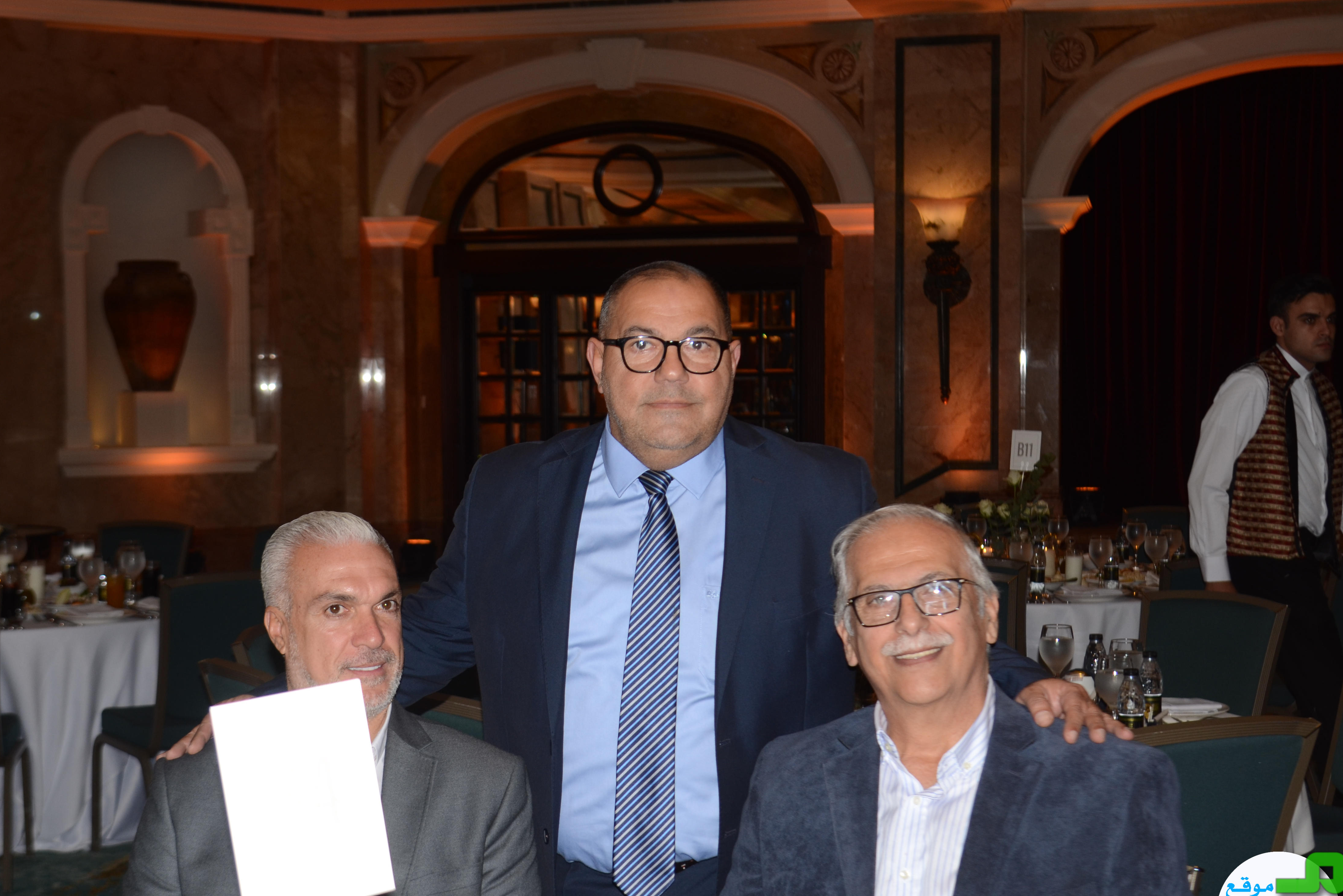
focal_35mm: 59
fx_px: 2185
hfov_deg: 34.2
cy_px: 489
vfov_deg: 23.2
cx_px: 617
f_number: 4.5
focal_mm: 35
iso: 250
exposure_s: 1/250
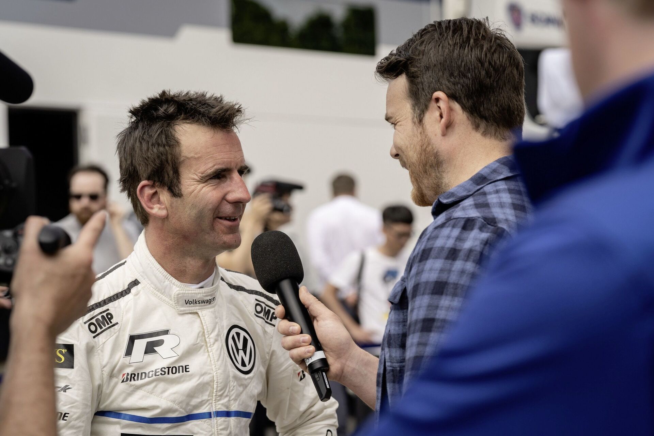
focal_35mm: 137
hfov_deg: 15.0
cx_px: 327
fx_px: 2489
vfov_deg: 10.0
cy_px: 218
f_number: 6.3
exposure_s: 1/400
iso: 320
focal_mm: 137
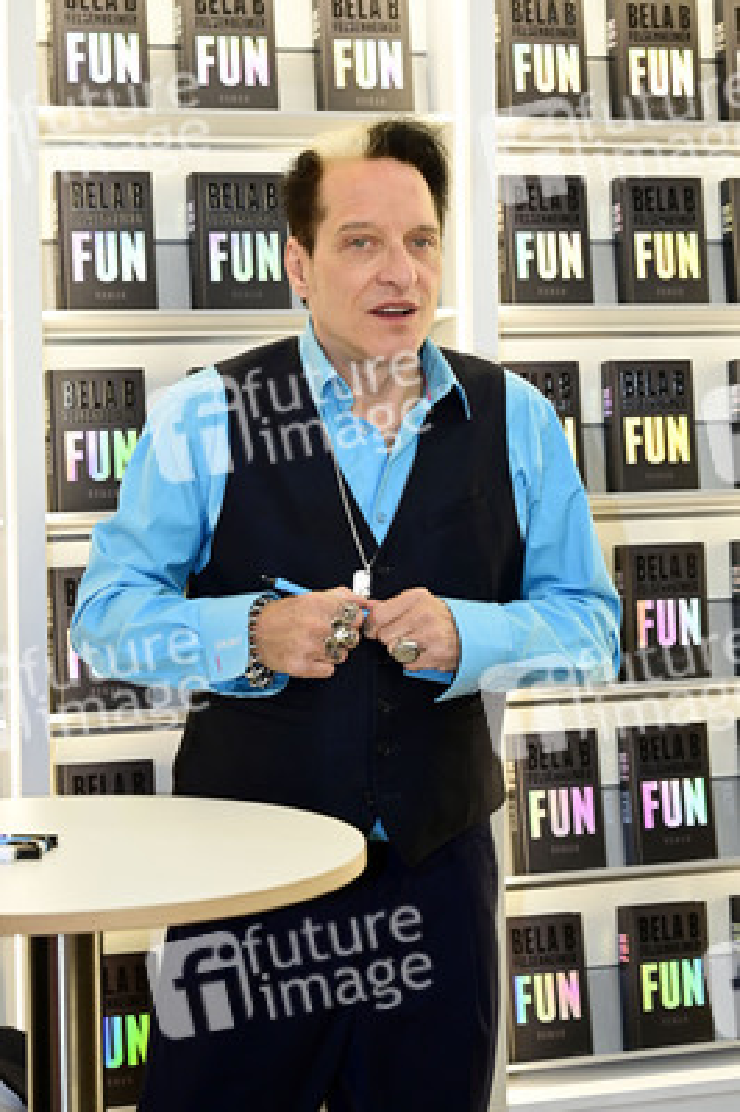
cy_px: 556
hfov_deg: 19.4
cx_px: 370
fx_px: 2162
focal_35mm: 70
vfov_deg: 28.9
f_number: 5
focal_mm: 70
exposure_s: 1/200
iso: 1600
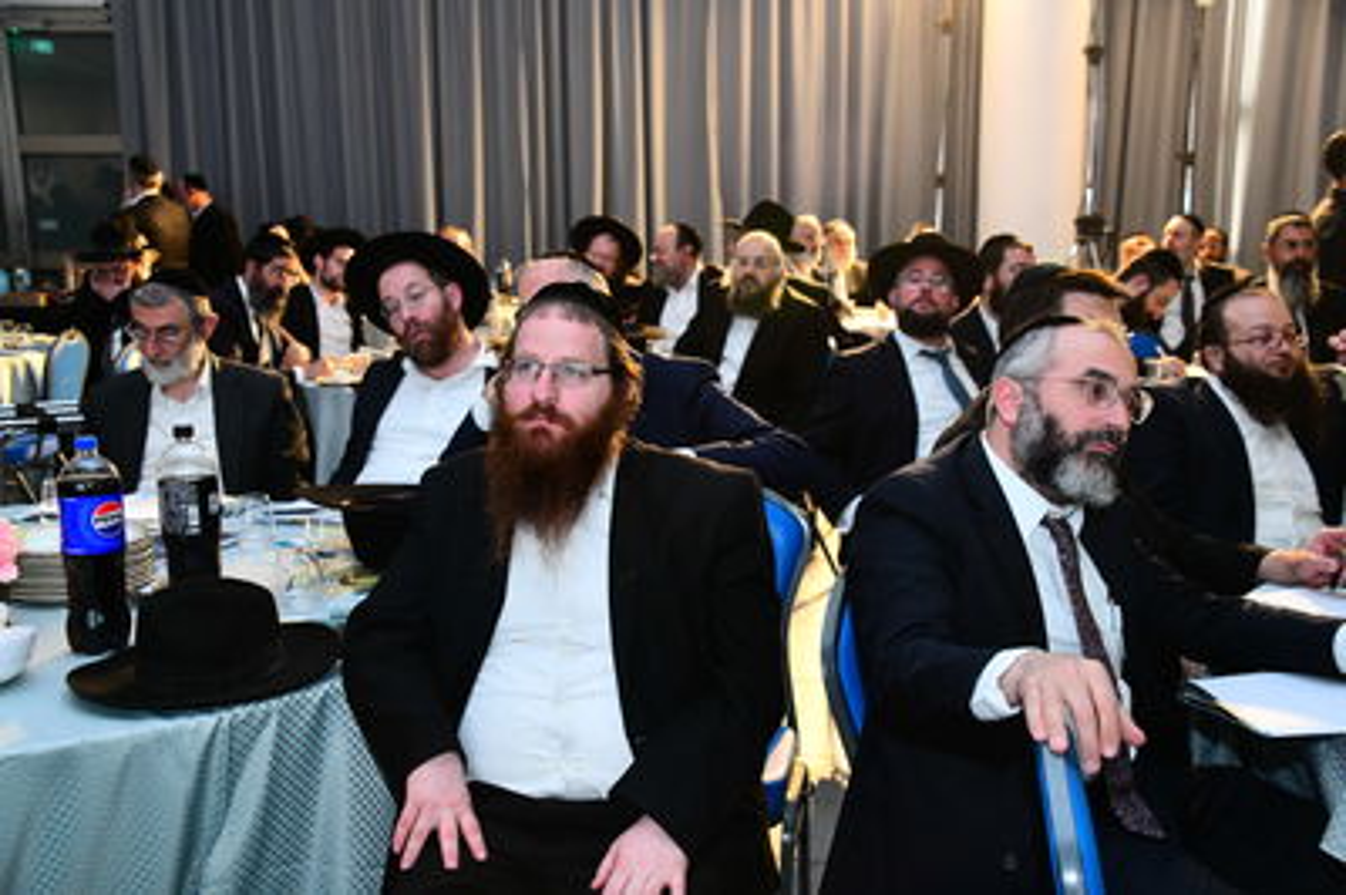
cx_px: 673
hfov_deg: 46.4
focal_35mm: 42
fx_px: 1569
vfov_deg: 31.8
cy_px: 448
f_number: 5.6
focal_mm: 42
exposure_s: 1/100
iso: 3200
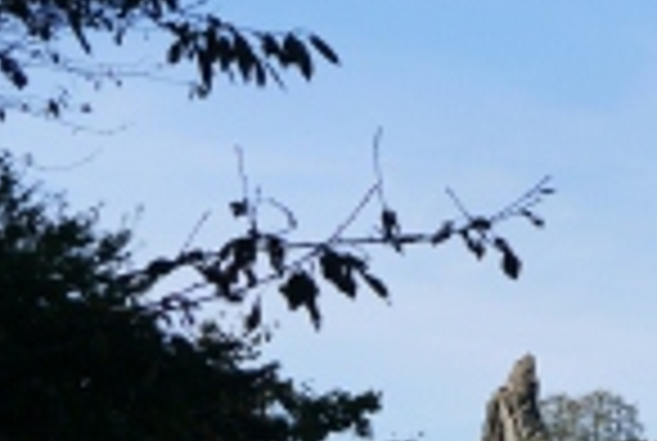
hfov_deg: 9.1
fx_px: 4041
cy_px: 446
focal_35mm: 221
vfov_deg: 6.2
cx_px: 936
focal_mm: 36
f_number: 8
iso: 160
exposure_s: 1/320
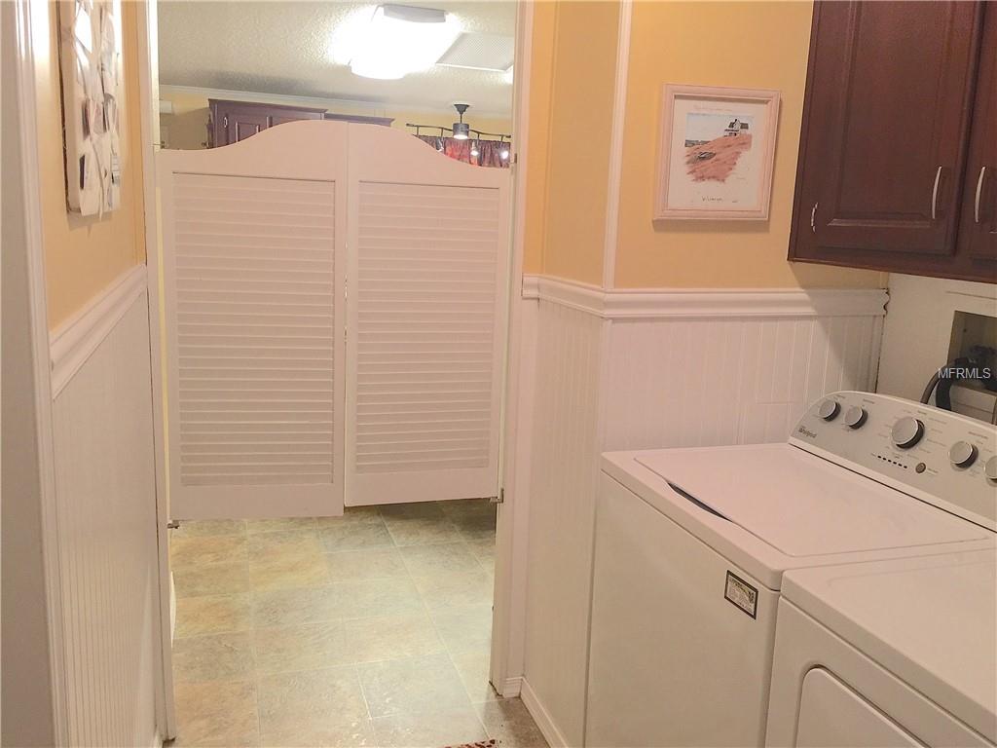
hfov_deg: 61.7
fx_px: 835
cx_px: 498
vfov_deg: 48.2
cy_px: 374
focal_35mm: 29
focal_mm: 4.15
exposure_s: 1/15
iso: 100
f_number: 2.2
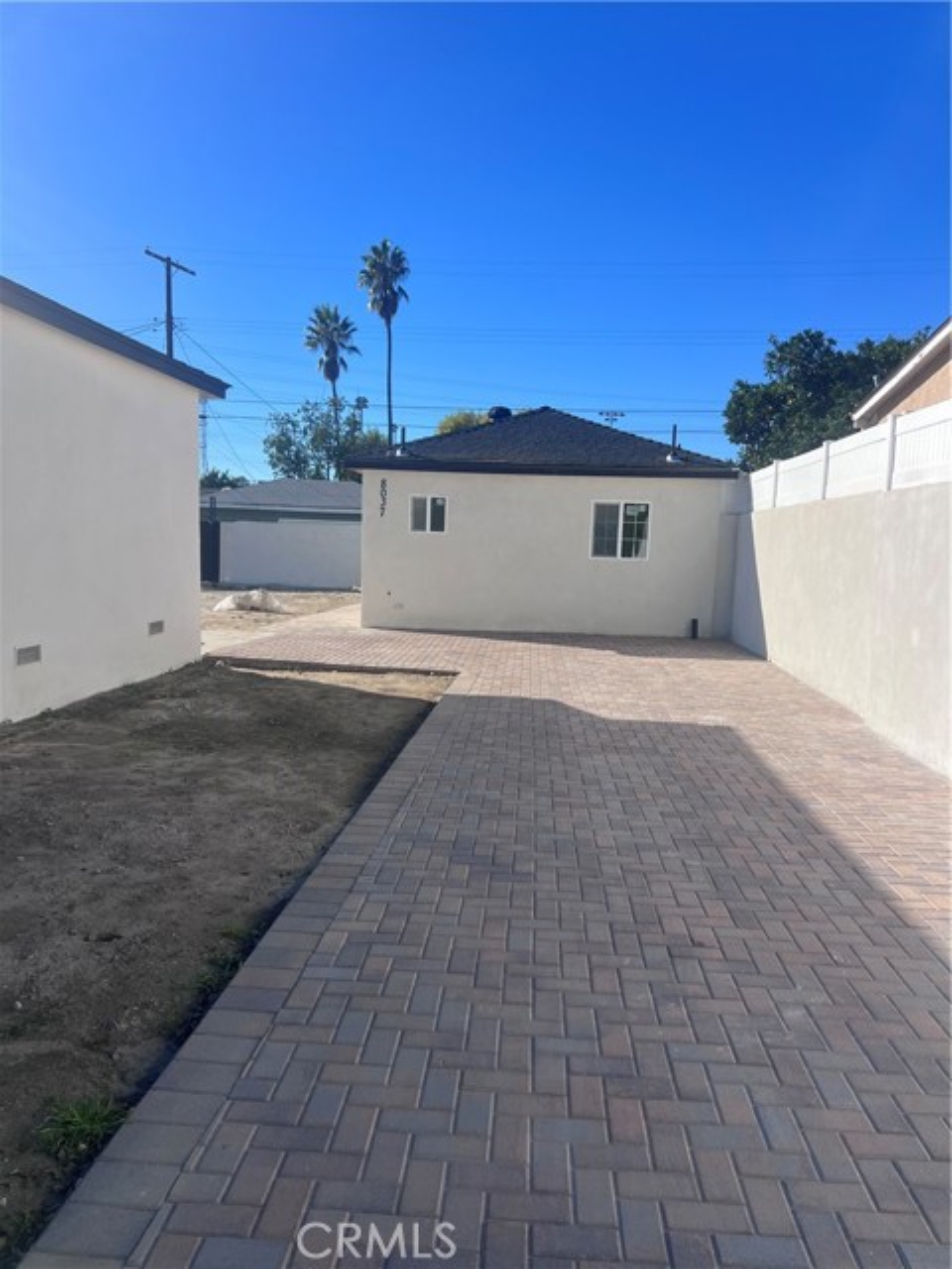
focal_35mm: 26
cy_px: 634
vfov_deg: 67.3
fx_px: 953
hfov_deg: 53.1
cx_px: 476
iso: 50
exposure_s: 1/4274
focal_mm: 5.7
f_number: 1.5
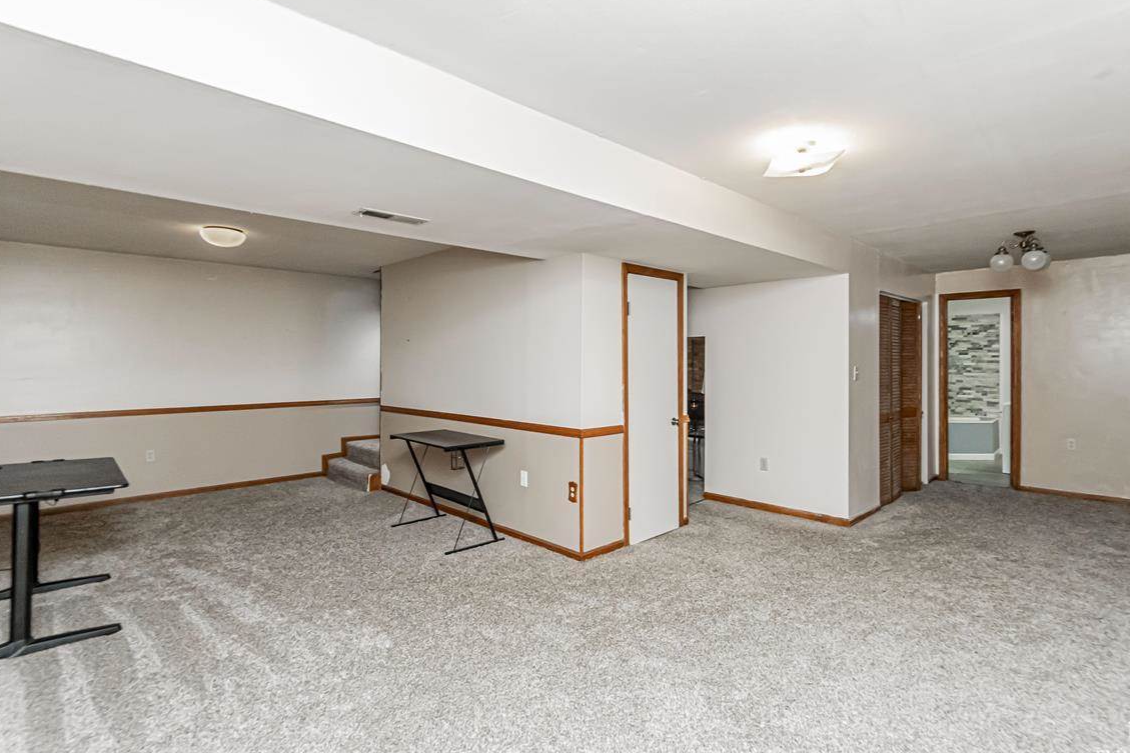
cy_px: 364
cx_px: 570
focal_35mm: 17
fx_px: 534
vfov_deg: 70.4
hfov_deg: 93.3
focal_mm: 10
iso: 2500
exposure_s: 1/60
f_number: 10
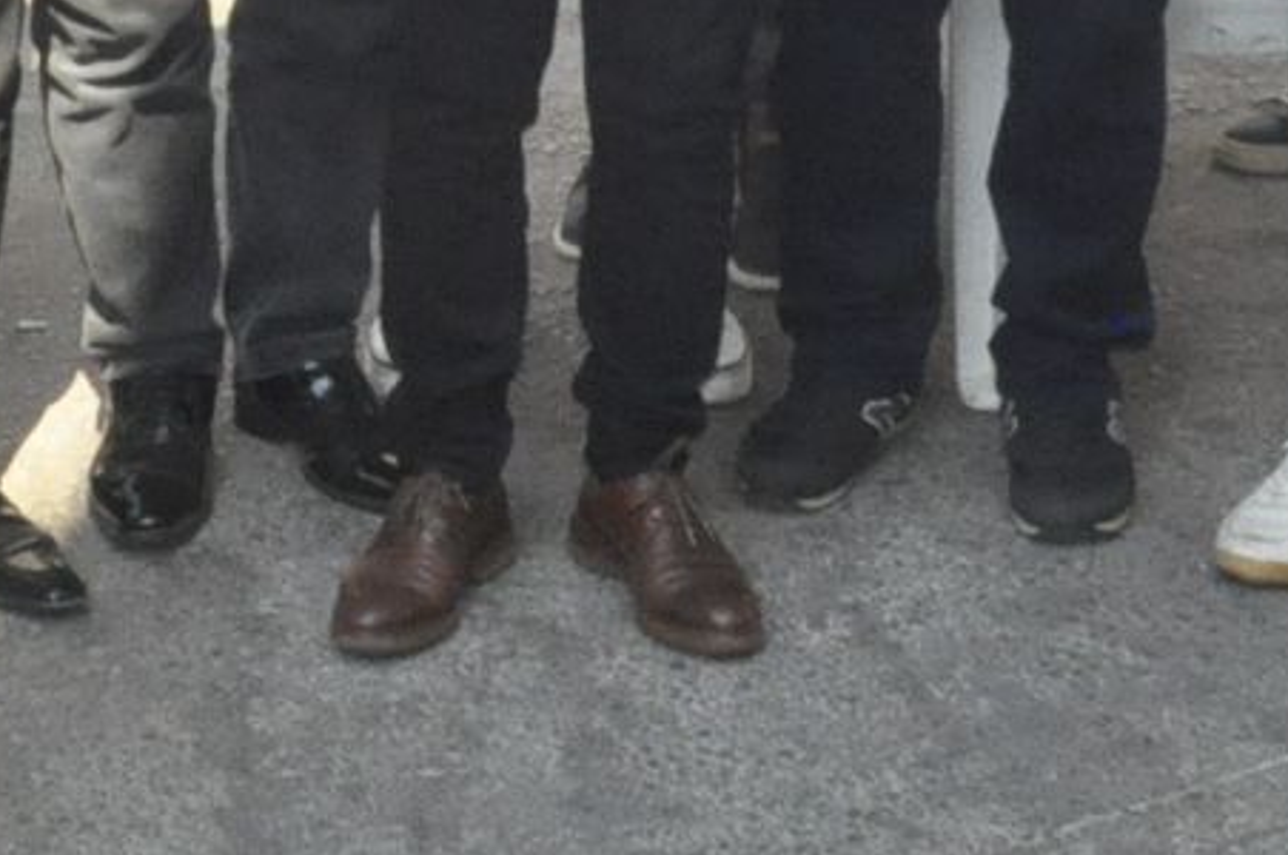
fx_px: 4573
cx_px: 373
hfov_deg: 16.0
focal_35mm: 128
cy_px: -416
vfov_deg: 10.3
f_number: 22
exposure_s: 1/200
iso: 2000
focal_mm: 18
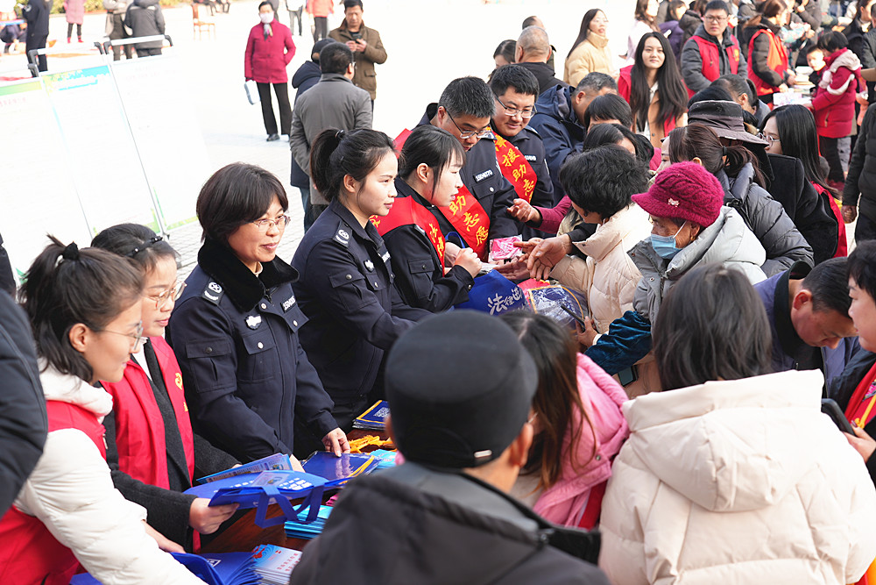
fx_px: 1363
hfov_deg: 35.6
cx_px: 438
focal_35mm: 56
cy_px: 292
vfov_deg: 24.2
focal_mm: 56
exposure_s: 1/160
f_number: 5
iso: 160
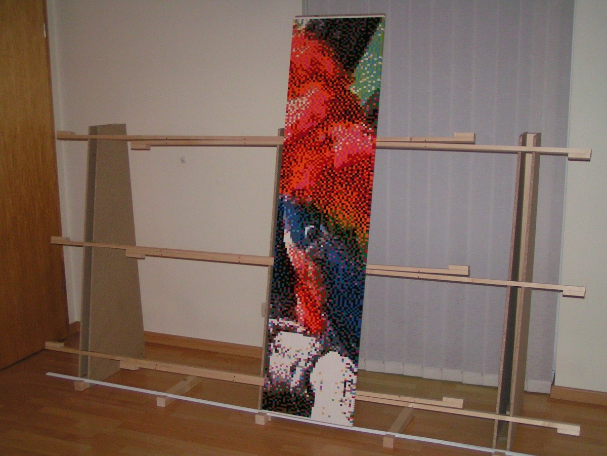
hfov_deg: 43.9
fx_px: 754
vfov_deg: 33.6
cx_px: 304
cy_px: 228
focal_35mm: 43
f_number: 2.8
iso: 200
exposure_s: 1/50
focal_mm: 6.6
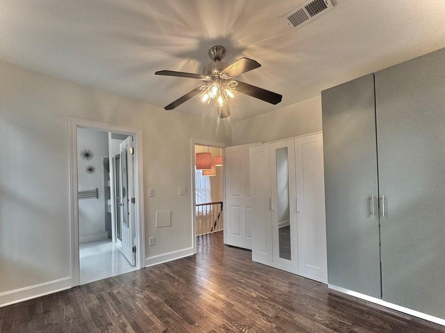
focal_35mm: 16
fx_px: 206
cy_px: 187
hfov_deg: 94.4
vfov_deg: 77.8
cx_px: 209
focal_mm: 2.22
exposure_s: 1/120
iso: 160
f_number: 2.2
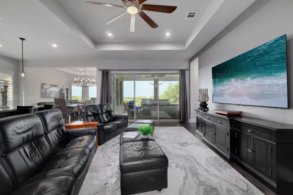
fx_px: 114
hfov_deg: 104.3
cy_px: 98
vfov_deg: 81.1
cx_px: 146
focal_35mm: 14
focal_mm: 14
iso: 1000
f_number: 9
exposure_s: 1/5
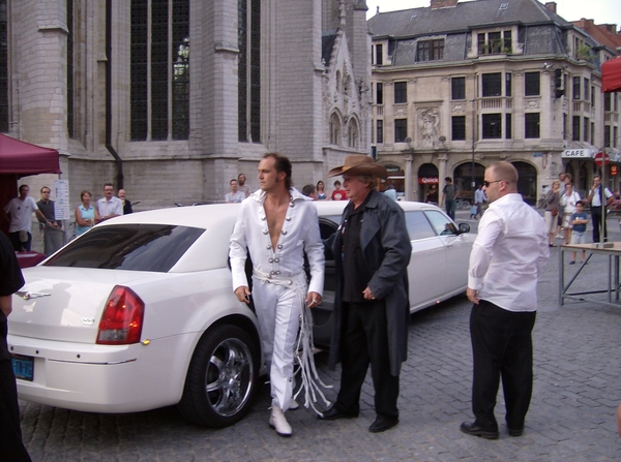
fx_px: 644
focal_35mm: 36
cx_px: 310
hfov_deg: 51.5
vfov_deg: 39.5
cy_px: 231
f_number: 2.8
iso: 100
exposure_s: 1/116
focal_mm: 6
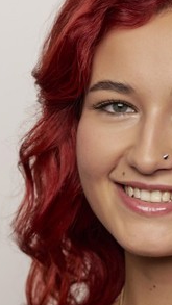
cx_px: 161
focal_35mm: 315
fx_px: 2552
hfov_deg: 3.9
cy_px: 385
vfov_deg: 6.8
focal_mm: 85
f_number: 4
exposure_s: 1/60
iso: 100
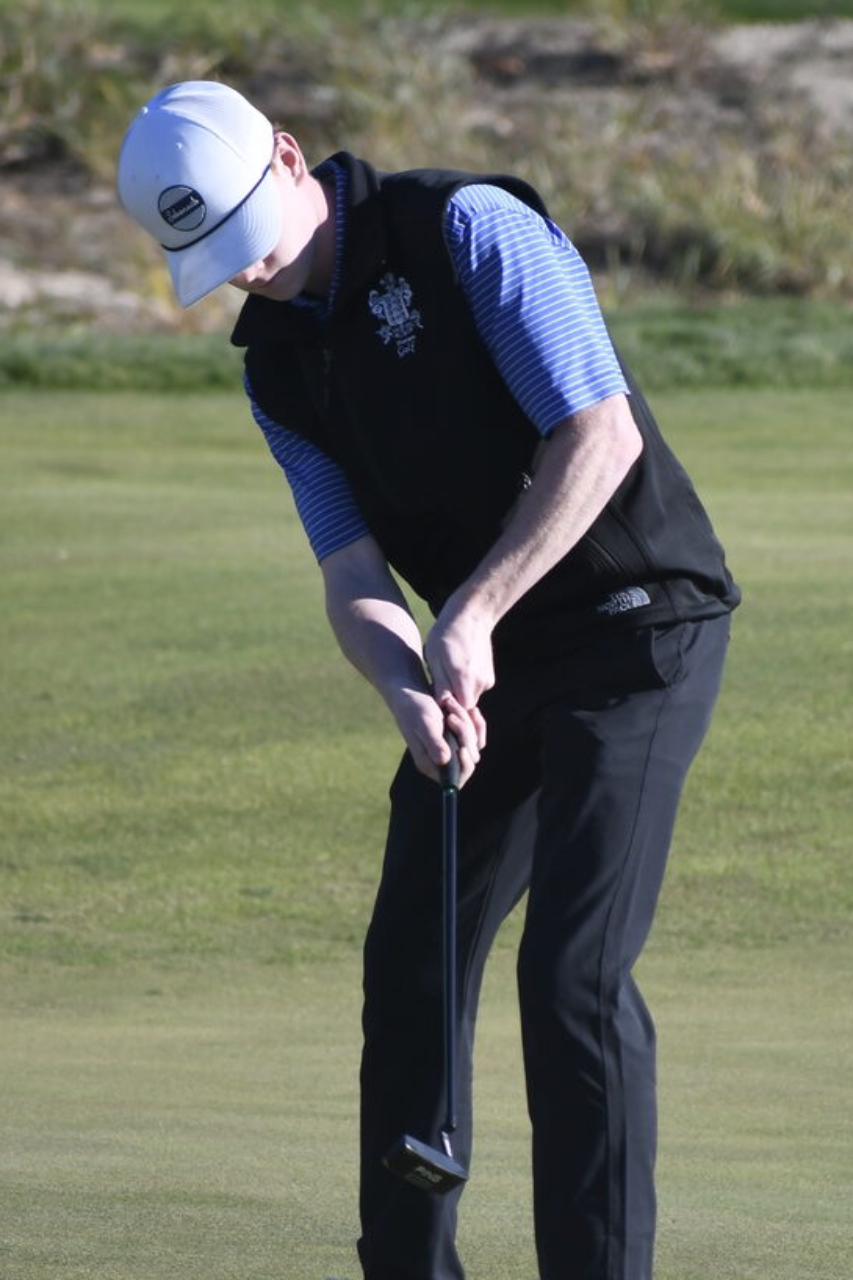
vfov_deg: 3.1
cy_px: 726
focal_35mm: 660
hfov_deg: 2.1
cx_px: 593
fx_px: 23466
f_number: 6
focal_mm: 240
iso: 400
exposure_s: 1/1600
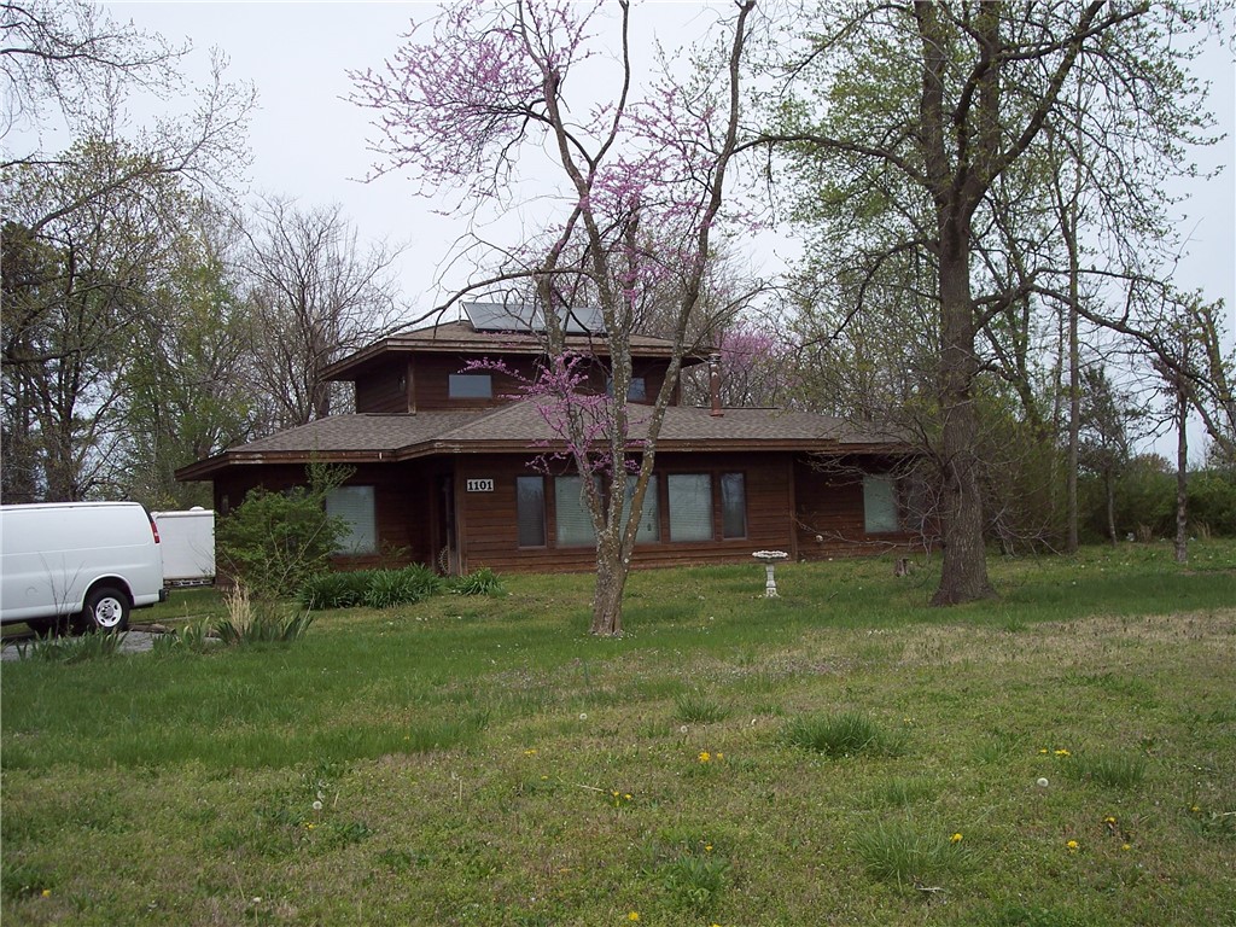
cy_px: 464
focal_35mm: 39
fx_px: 1393
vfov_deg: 36.8
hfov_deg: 47.9
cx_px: 618
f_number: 4
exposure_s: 1/750
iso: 100
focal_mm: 8
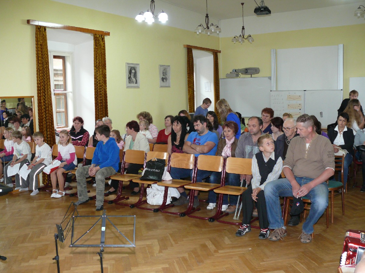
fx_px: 390
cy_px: 136
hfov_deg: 50.1
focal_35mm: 37
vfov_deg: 38.7
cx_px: 182
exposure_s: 1/30
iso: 200
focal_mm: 7.9
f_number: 2.8
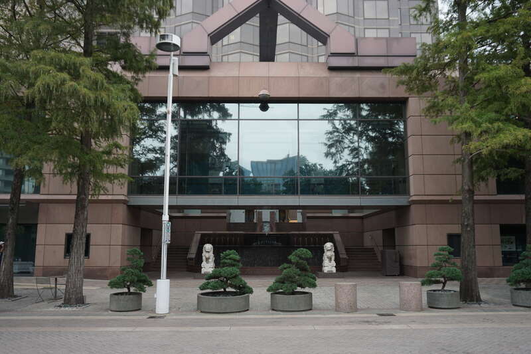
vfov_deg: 43.6
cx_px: 266
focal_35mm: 30
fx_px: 442
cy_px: 177
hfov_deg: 61.9
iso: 100
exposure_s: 1/80
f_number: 4.5
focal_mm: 20
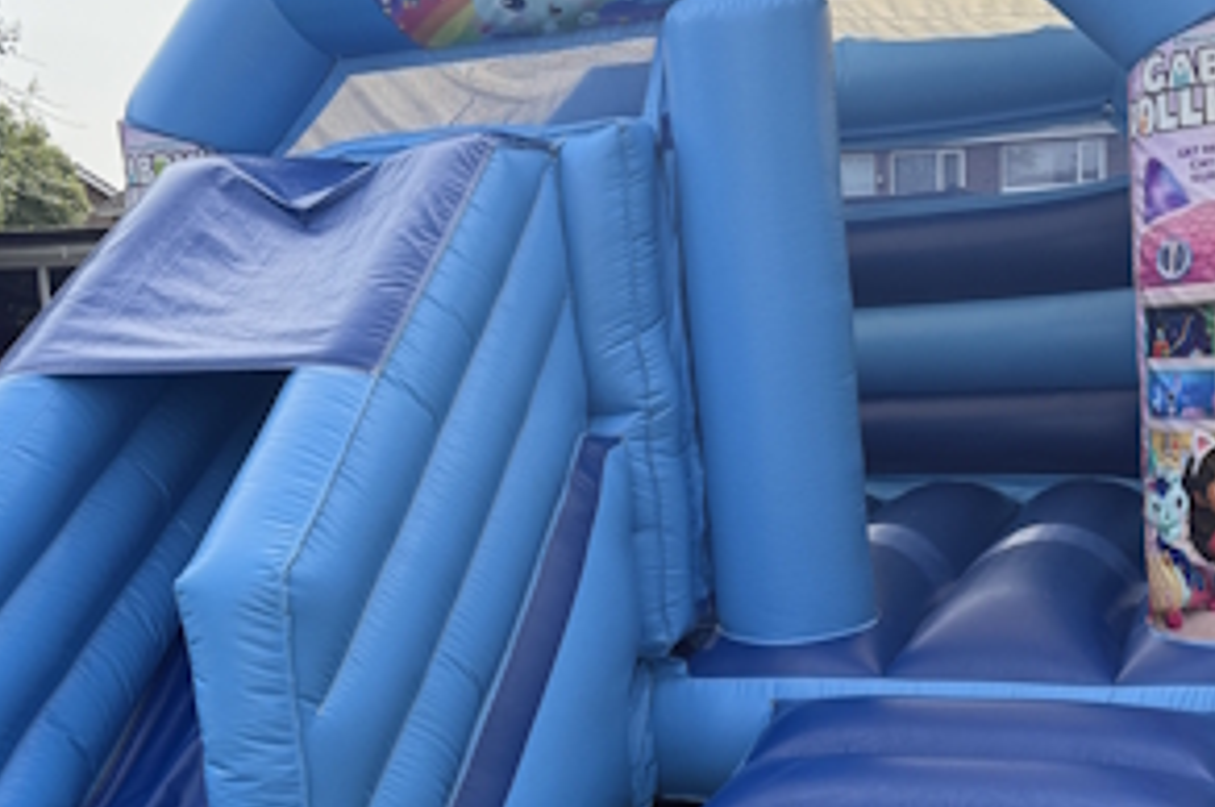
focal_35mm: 46
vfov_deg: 29.0
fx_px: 1551
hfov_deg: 42.6
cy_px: 545
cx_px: 732
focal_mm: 6.76
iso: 100
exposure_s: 1/1689
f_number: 1.78
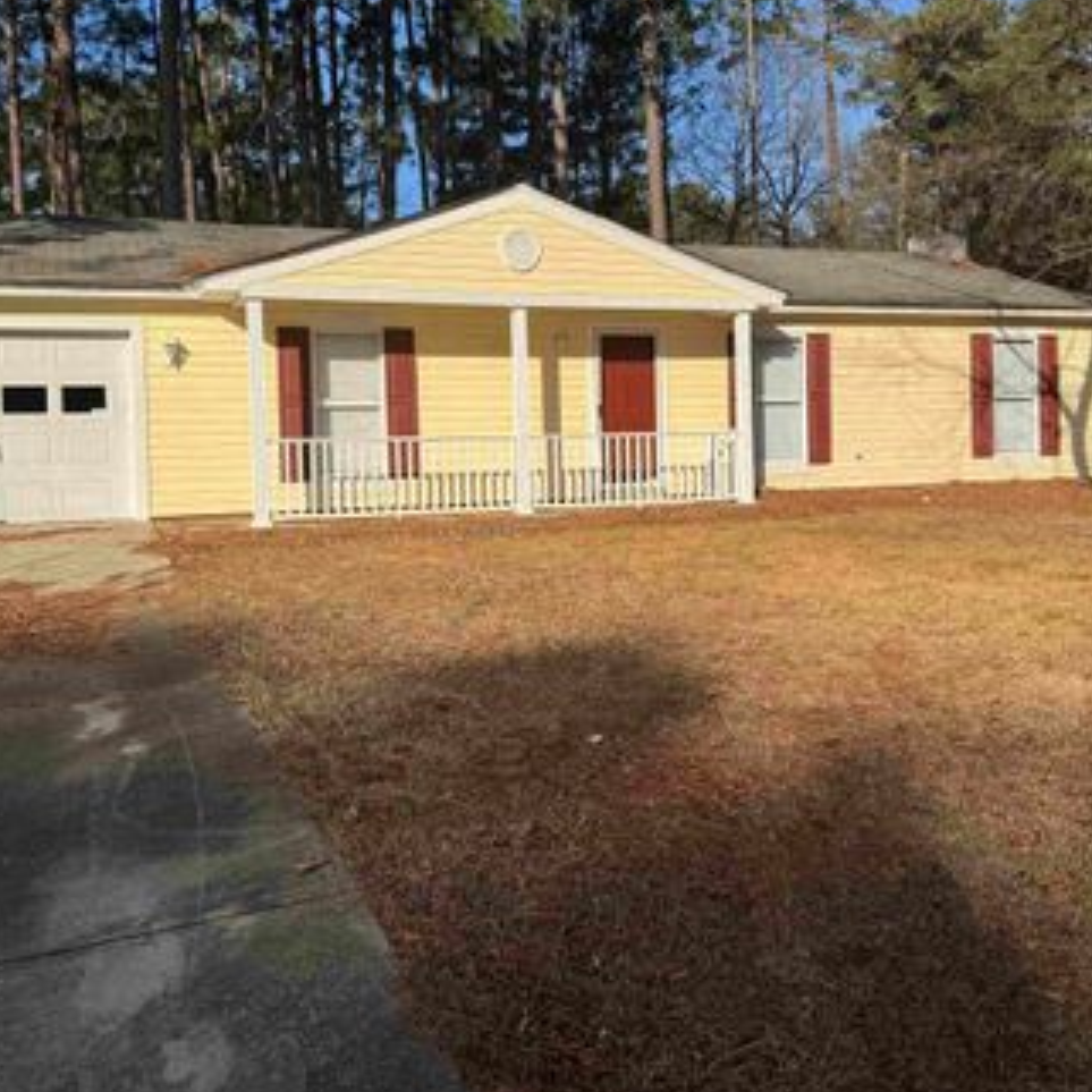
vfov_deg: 49.6
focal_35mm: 33
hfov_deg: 49.7
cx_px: 555
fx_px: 1178
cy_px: 475
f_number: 1.78
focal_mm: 6.76
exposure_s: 1/5814
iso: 80
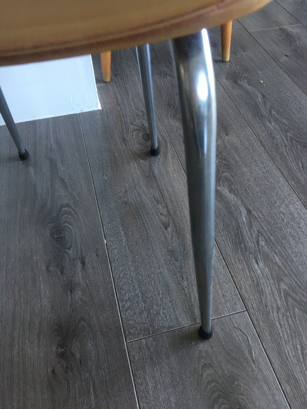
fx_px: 343
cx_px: 154
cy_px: 204
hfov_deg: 48.2
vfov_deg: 61.7
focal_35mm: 29
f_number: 2.2
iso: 100
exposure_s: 1/33
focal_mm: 4.15
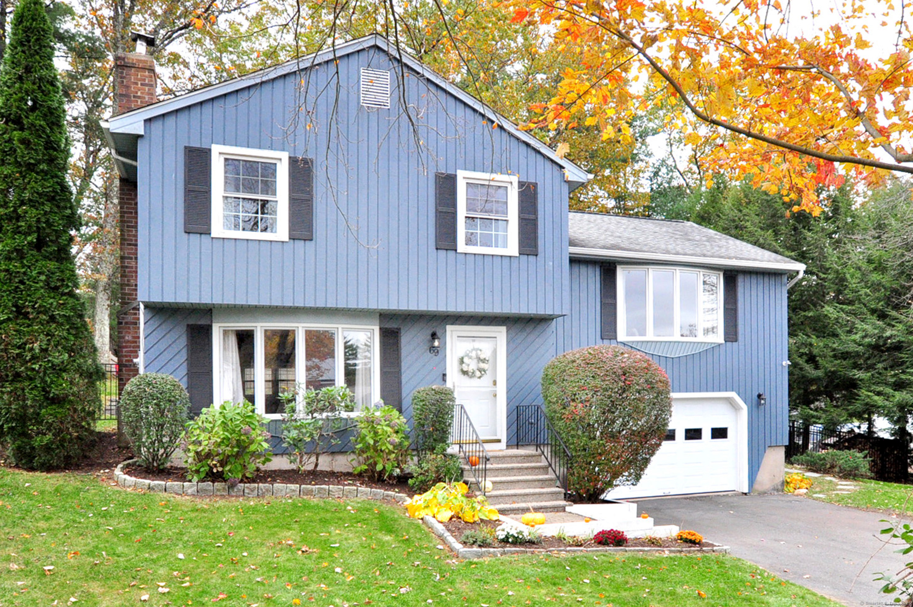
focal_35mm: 20
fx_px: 494
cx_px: 456
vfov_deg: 63.1
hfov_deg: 85.5
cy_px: 304
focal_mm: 13
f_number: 8
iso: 1250
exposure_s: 1/320
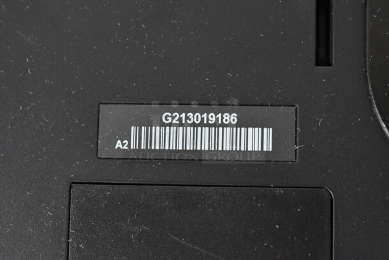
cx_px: 194
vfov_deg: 16.6
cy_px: 130
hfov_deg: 24.6
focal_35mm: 82
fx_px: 892
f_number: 5.6
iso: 5600
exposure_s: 1/100
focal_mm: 55
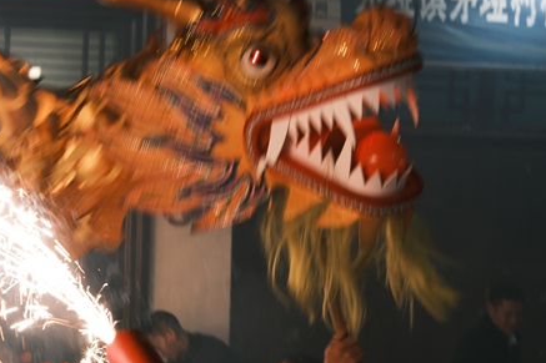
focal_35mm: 108
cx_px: 202
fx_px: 1637
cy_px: 221
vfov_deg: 12.7
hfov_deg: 18.9
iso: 320
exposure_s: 1/56
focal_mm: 39.2
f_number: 4
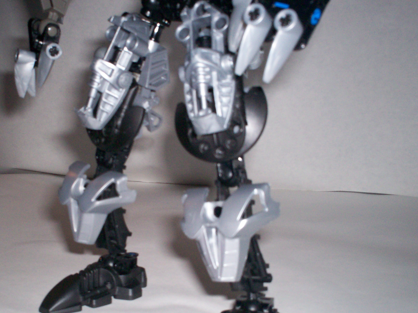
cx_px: 163
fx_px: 568
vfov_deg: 30.8
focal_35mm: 47
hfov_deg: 40.2
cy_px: 187
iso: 140
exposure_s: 1/60
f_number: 4.5
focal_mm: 6
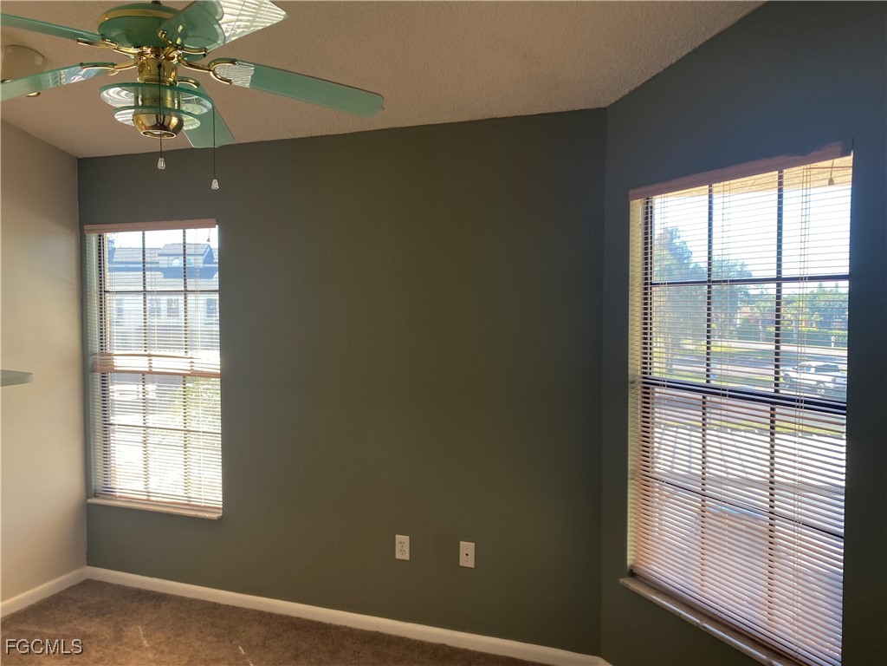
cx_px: 444
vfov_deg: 53.1
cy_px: 333
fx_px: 666
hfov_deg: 67.3
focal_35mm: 26
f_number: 1.8
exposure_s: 1/120
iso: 80
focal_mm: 4.25
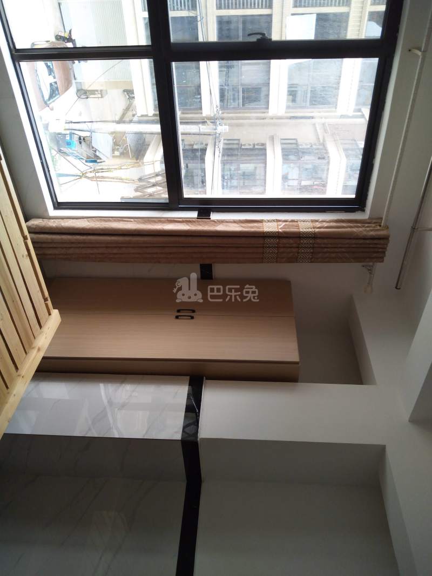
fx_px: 433
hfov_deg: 53.1
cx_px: 216
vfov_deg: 67.3
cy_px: 288
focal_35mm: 26
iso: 128
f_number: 1.8
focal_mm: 3.59
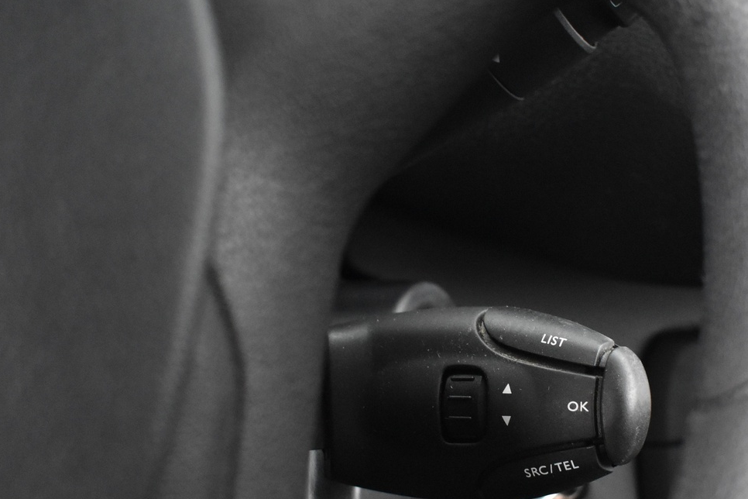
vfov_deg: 25.1
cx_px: 486
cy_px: 403
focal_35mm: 53
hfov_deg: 37.3
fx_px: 1098
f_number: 3.8
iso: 3200
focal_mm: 21
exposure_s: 1/13
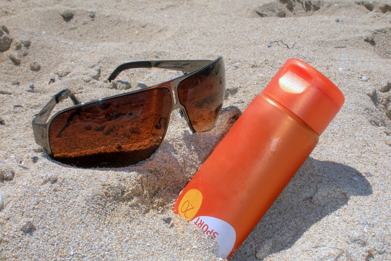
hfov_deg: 43.6
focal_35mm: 45
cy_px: 131
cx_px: 195
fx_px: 489
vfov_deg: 29.9
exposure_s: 1/606
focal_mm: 7.7
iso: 64
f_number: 6.4
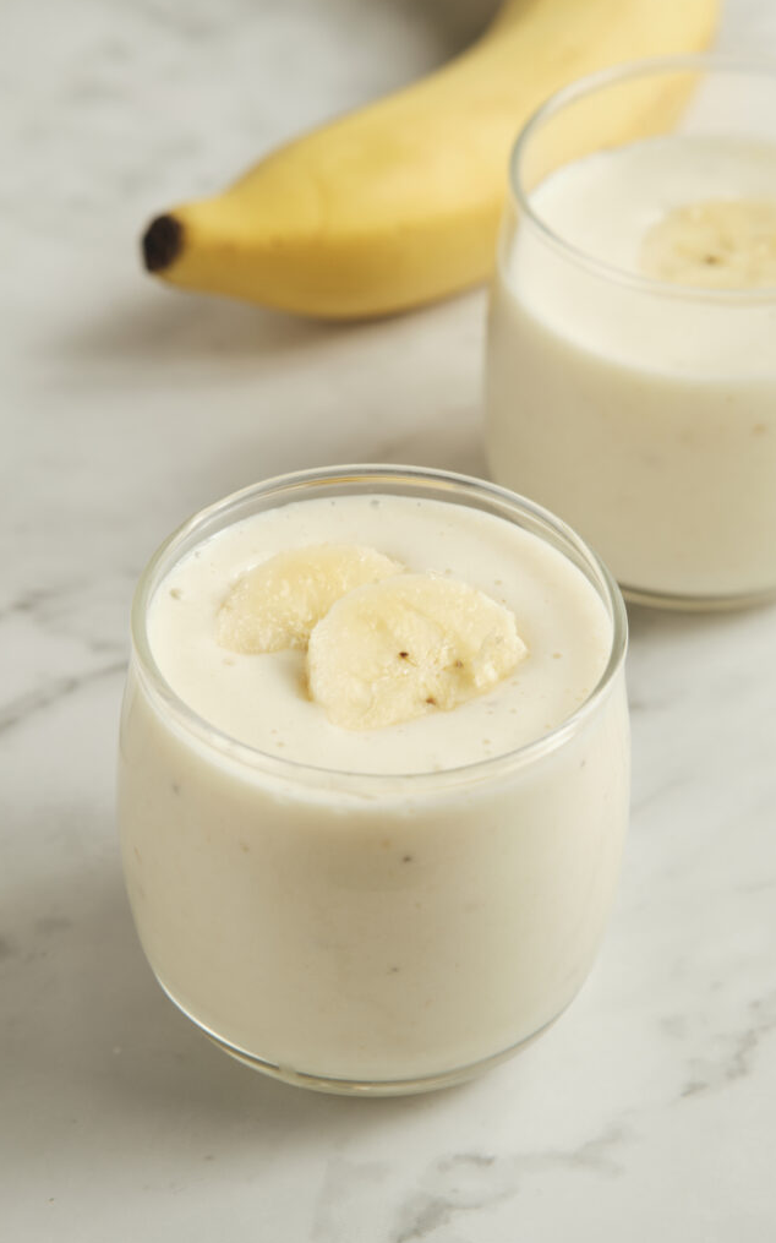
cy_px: 620
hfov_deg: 12.1
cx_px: 384
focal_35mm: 108
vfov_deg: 19.3
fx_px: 3656
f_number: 8
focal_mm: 70
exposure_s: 1/250
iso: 160
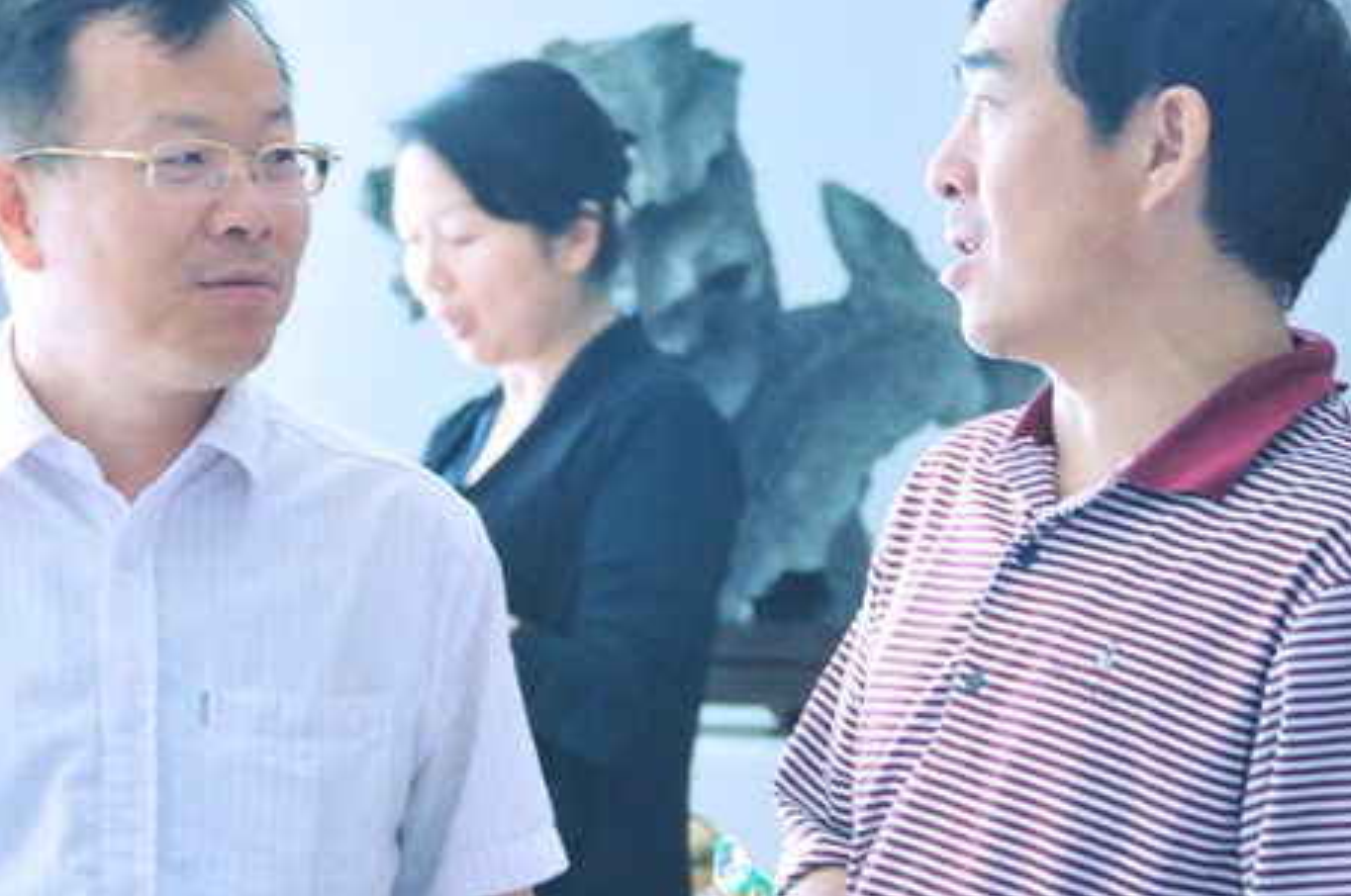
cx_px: 561
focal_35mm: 211
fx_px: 7907
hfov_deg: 9.8
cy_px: 500
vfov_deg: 6.5
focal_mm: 80
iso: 1000
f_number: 5
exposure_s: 1/30
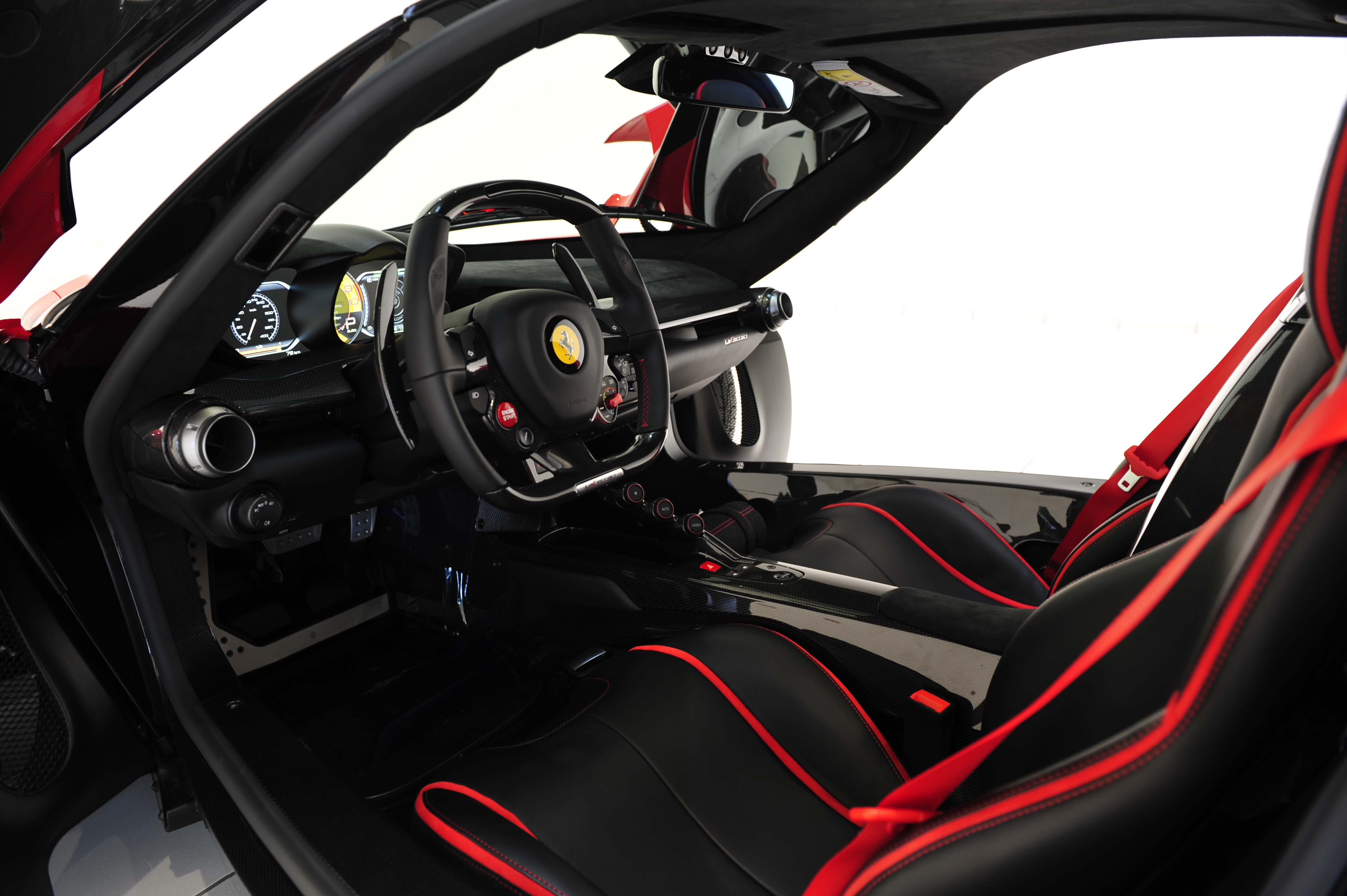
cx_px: 674
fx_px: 897
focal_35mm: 24
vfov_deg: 53.1
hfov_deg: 73.8
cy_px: 448
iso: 200
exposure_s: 1/1.3
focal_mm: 24
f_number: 4.5
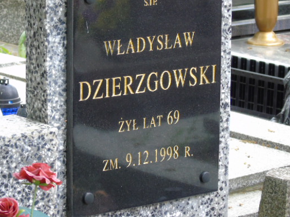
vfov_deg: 8.5
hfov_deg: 11.3
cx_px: 122
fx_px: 1466
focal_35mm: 175
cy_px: 92
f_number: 4.7
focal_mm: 25
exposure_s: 1/125
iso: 320
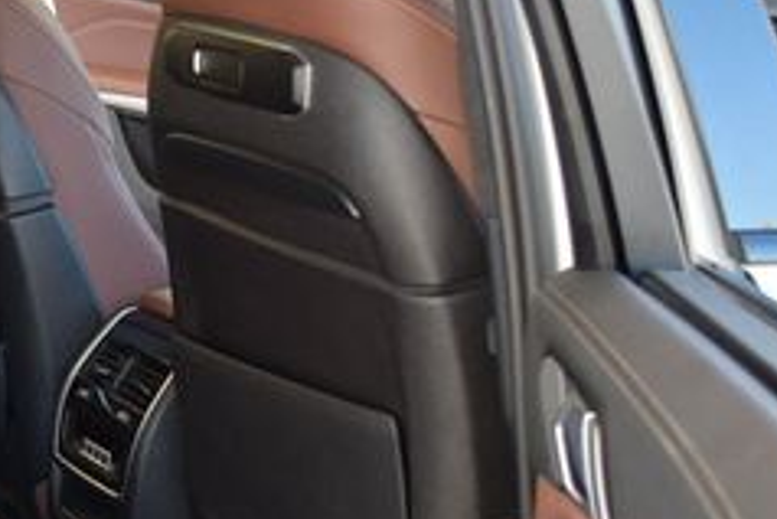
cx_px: -173
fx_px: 2095
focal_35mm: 97
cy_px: 395
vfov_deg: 14.1
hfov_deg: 19.7
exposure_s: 1/250
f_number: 3.5
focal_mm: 18
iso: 800
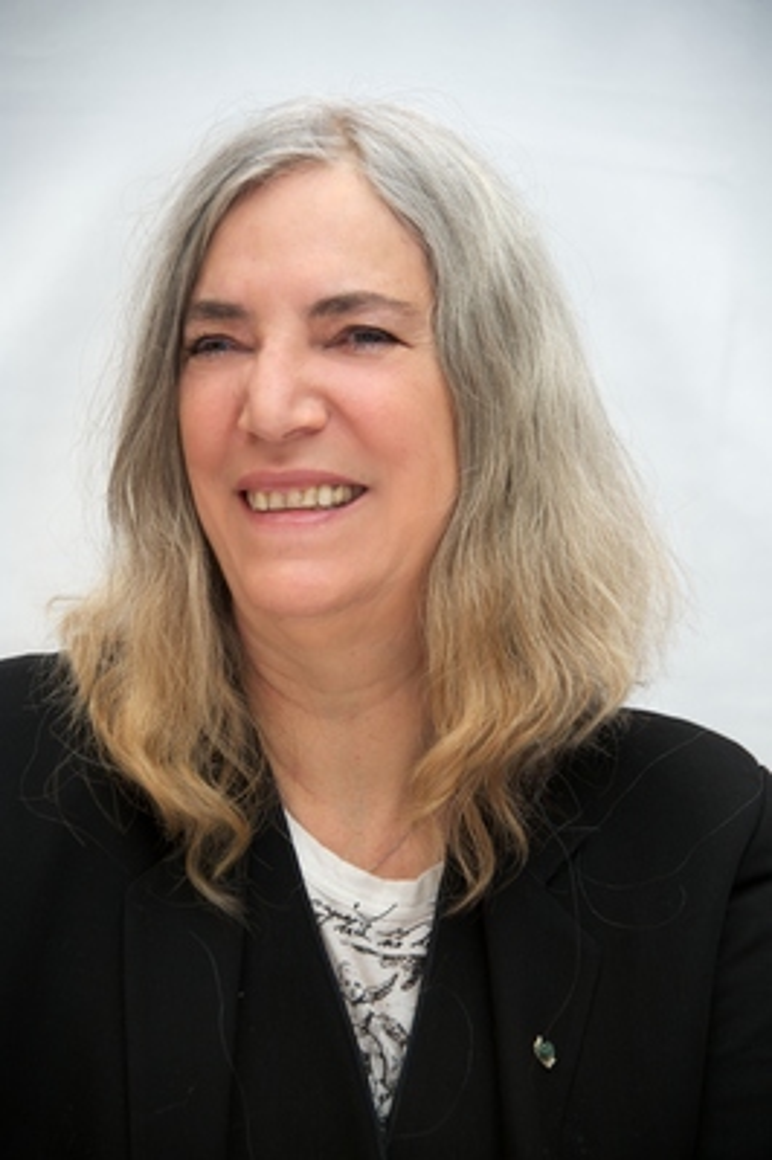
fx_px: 5477
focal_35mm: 170
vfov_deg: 12.1
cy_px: 580
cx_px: 386
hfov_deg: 8.1
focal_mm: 170
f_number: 5.6
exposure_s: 1/60
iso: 500
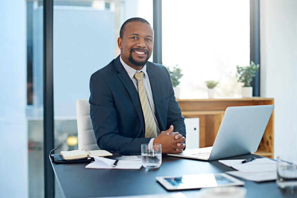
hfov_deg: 38.2
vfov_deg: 26.0
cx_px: 147
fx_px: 429
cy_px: 100
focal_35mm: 52
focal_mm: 50
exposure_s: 1/125
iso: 200
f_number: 2.8
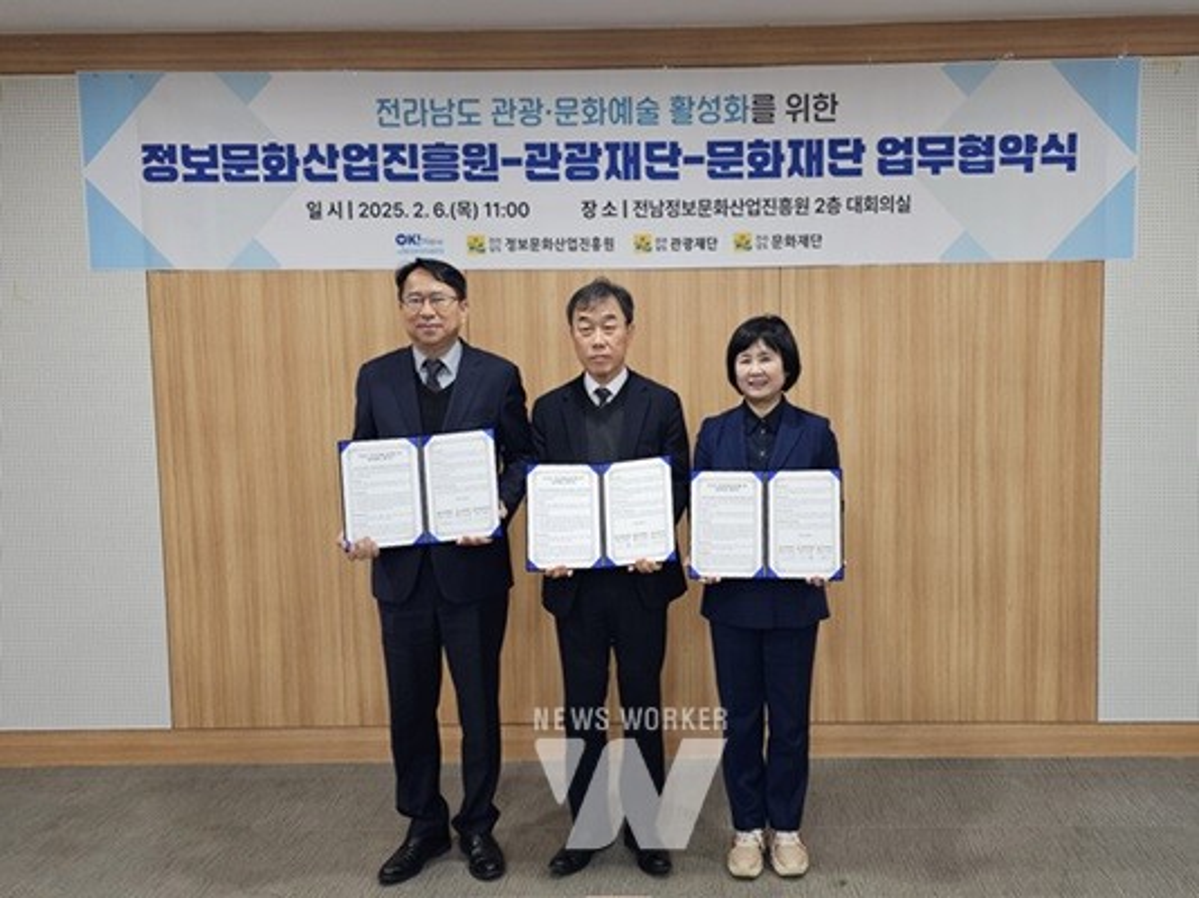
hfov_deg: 73.9
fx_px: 796
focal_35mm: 23
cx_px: 600
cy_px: 449
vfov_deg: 58.8
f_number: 1.7
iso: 500
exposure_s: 1/120
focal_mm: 6.3
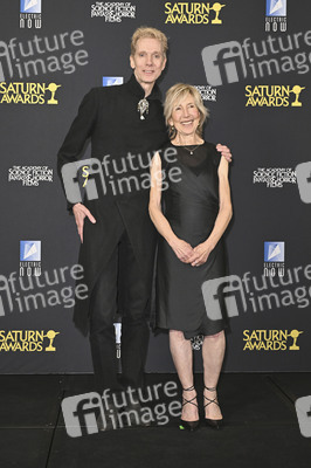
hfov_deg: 33.3
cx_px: 156
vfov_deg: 48.5
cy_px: 234
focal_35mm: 40
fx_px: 519
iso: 2000
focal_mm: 40
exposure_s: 1/320
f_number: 5
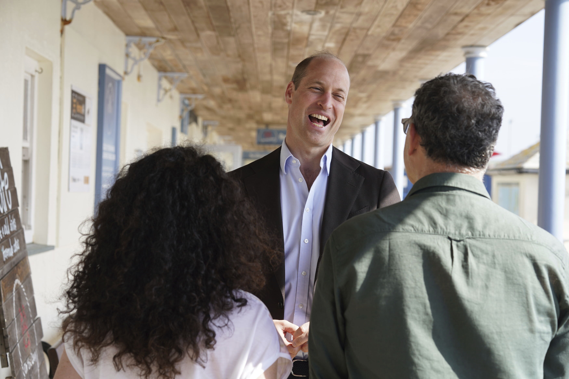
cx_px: 284
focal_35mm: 85
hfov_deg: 23.9
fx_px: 1343
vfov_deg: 16.1
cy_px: 190
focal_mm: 85
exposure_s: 1/125
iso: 100
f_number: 5.6
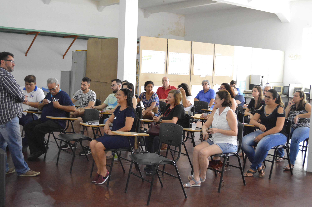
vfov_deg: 30.8
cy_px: 104
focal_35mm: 44
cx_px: 156
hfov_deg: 45.0
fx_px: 377
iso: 3200
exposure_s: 1/80
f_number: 4.5
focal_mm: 29
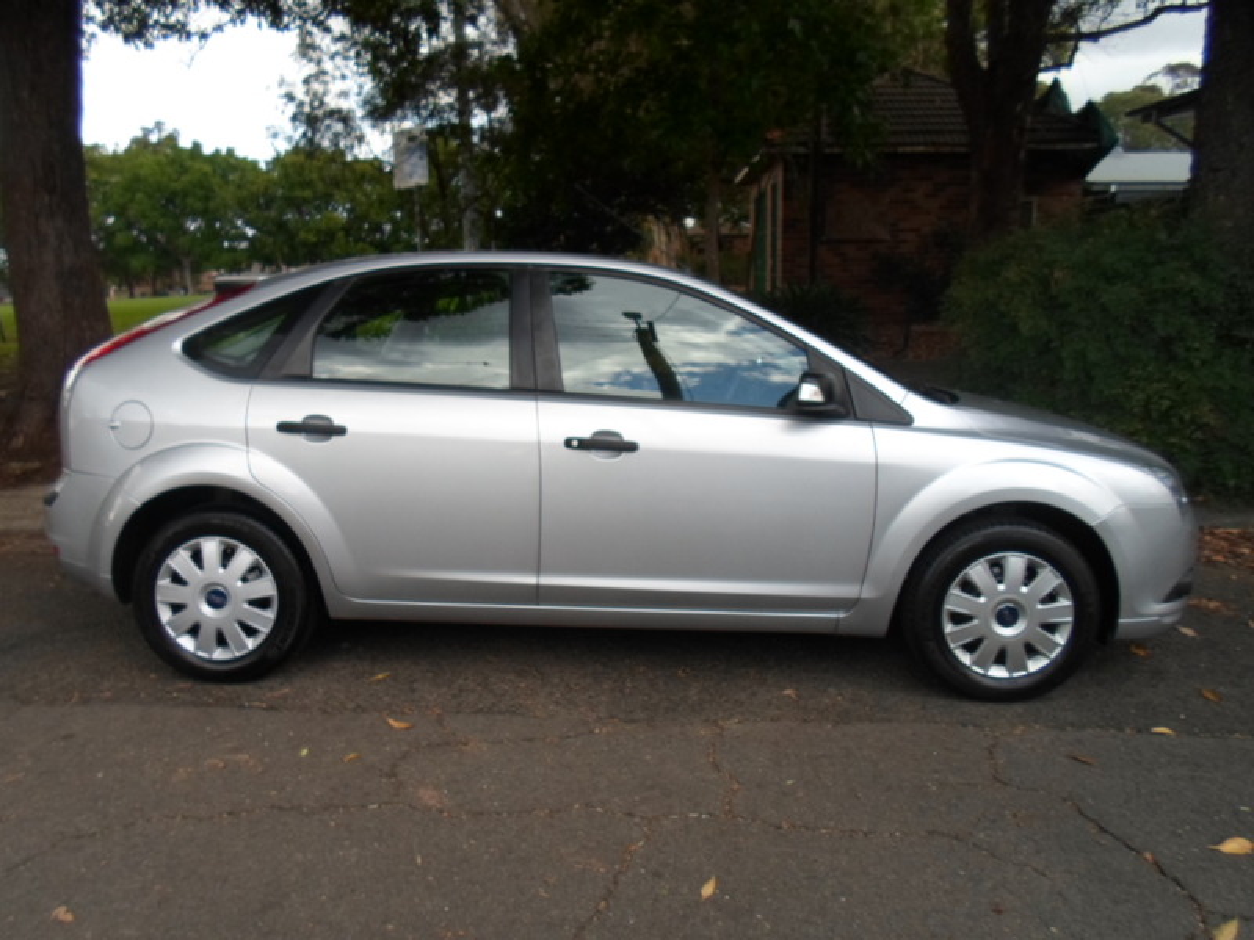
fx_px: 906
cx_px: 627
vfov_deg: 54.9
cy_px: 470
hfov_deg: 69.4
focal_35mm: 25
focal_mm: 4.5
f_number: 2.5
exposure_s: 1/350
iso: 80
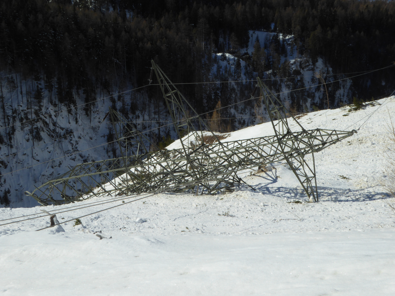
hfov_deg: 40.4
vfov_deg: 30.9
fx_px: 536
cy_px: 148
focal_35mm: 47
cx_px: 198
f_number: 8
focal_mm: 8.4
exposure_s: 1/500
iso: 100
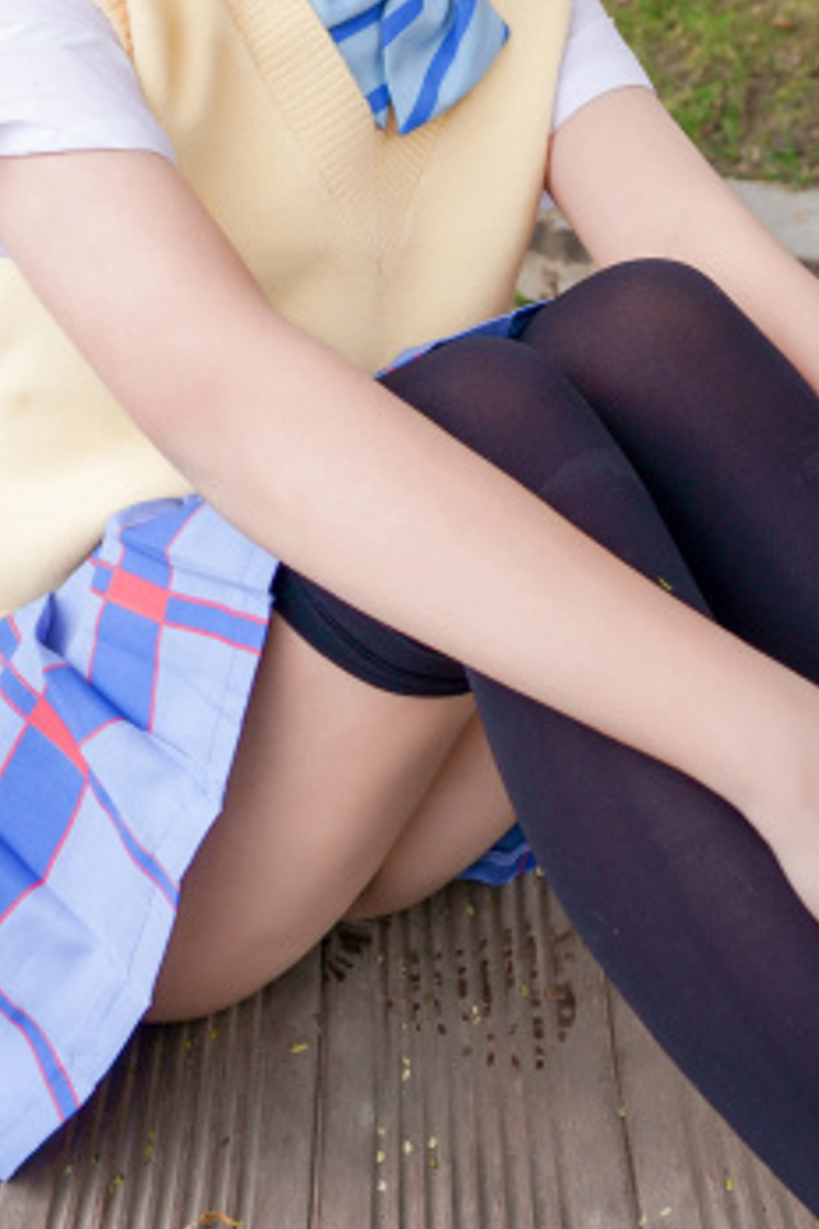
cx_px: 565
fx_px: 2116
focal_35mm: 62
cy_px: -88
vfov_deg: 29.5
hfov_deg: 21.8
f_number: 4
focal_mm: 18
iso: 100
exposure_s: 1/100
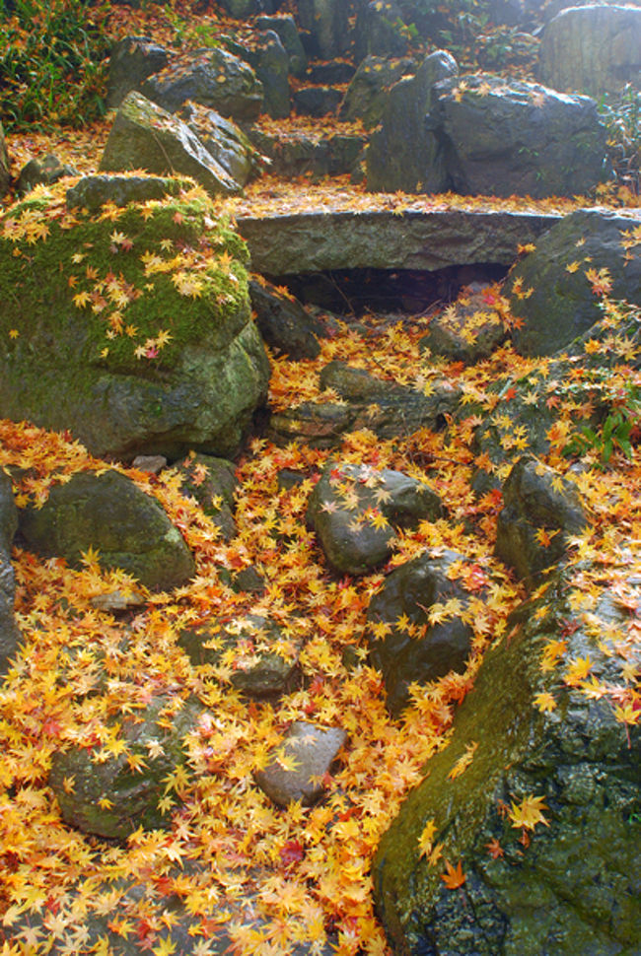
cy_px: 478
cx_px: 320
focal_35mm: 30
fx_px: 798
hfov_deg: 43.7
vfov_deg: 61.9
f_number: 4.5
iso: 400
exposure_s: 1/80
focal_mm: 20
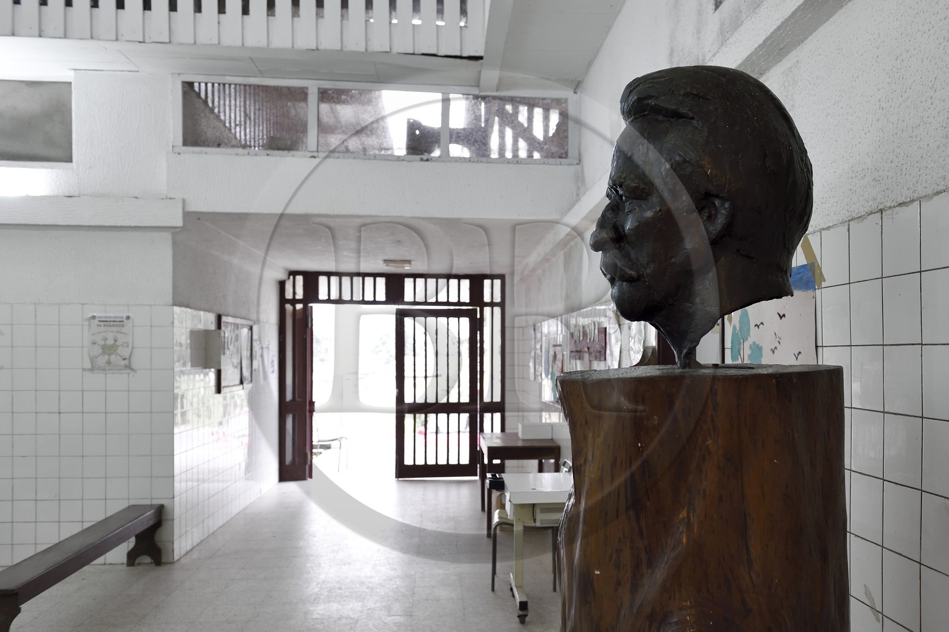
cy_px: 316
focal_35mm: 29
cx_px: 474
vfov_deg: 44.9
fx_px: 764
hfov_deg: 63.7
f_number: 4.5
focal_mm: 29
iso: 1600
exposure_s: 1/40
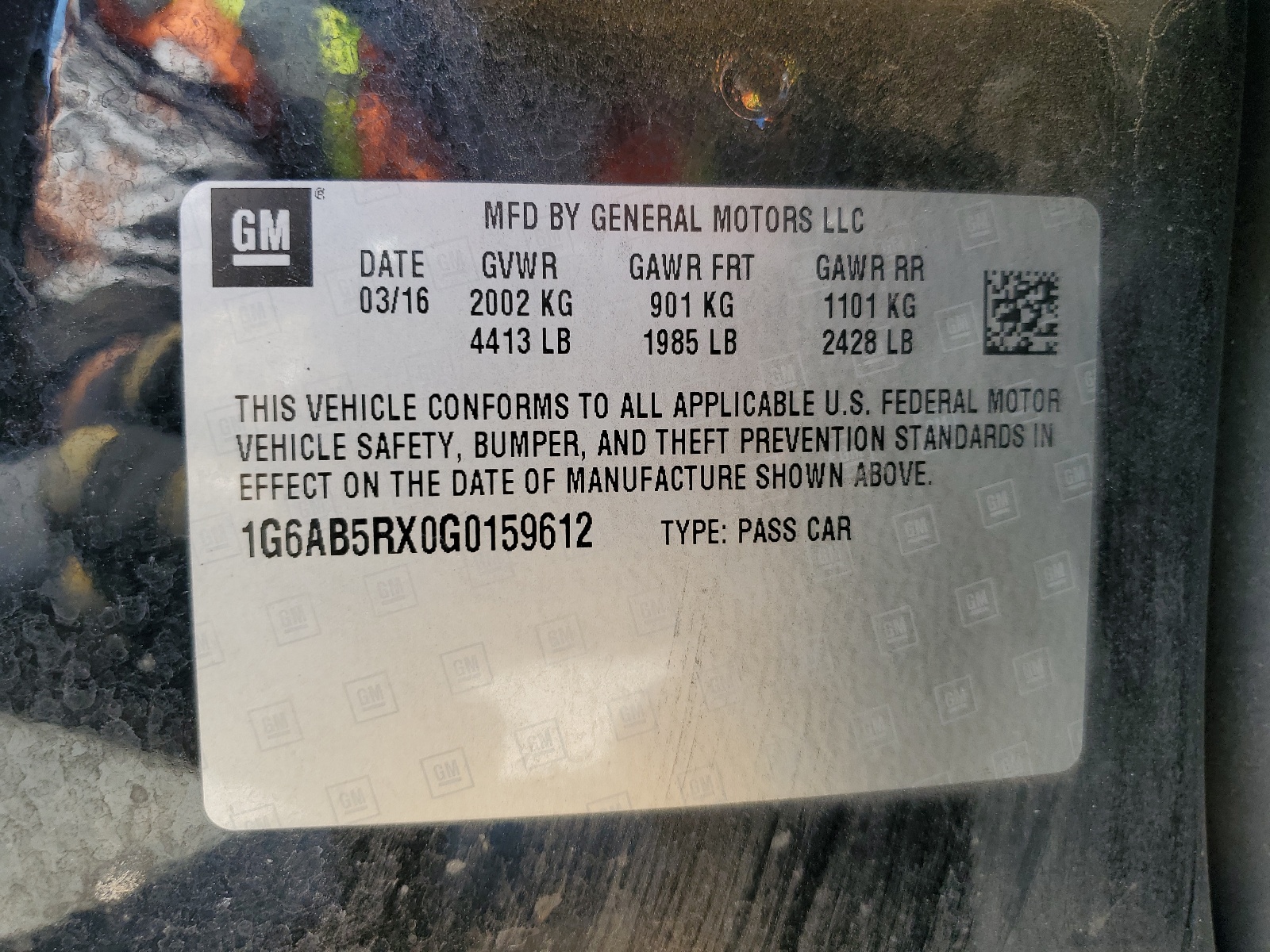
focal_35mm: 26
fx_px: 954
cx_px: 635
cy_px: 476
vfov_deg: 53.1
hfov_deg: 67.3
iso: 50
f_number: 1.5
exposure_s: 1/233
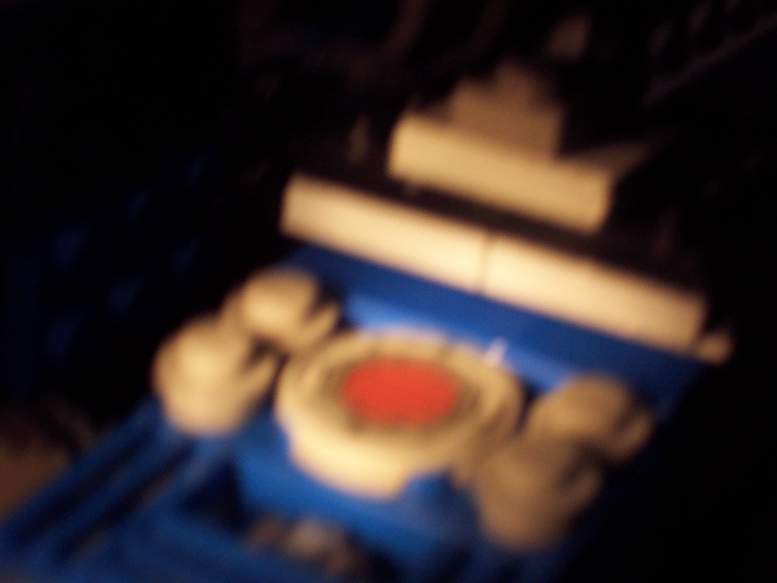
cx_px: 388
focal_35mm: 111
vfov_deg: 13.3
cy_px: 292
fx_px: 2492
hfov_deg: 17.7
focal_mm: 16.8
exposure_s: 1/8
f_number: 4.8
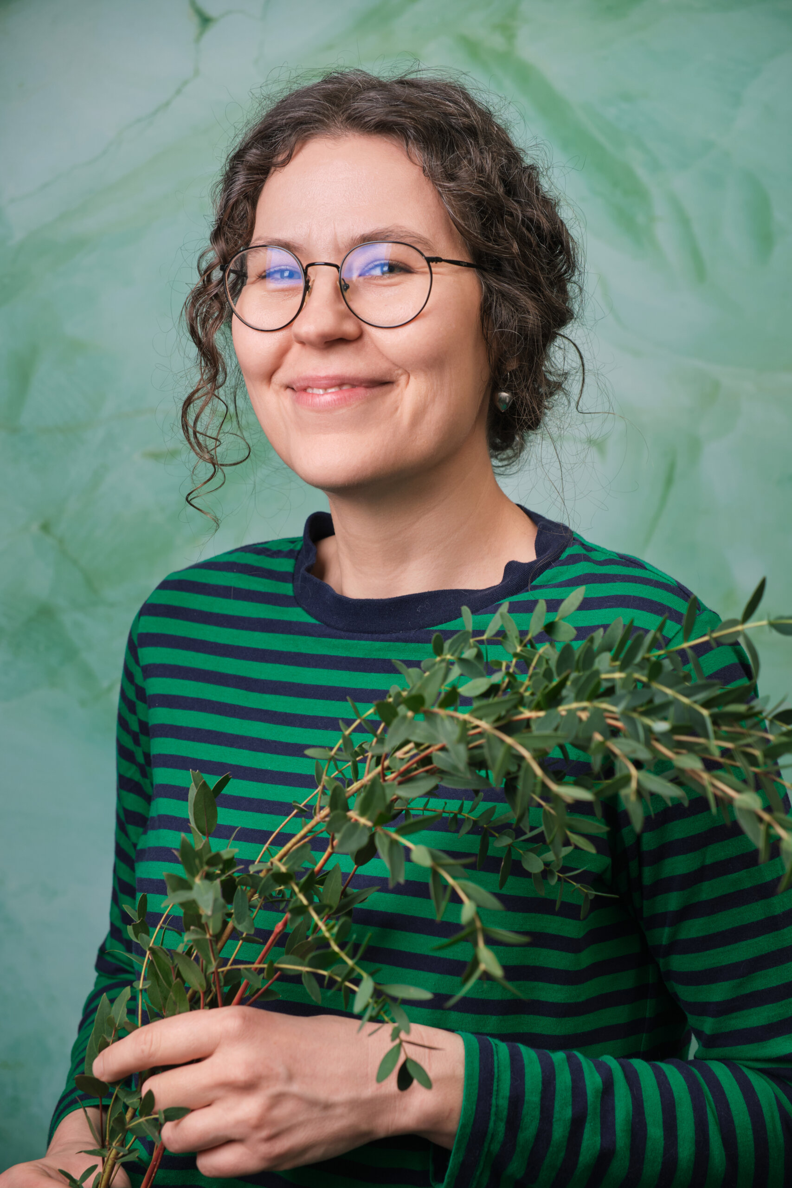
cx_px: 396
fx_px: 2474
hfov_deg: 18.2
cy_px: 594
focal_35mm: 75
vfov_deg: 27.0
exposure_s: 1/100
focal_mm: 50
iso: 160
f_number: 4.5
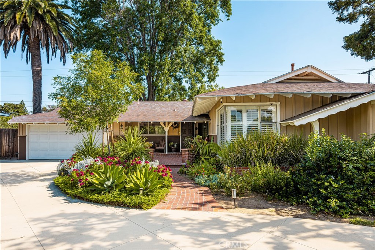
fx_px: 146
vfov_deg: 81.2
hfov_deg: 104.2
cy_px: 125
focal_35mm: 14
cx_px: 188
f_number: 9
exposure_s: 1/200
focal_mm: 14
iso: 80
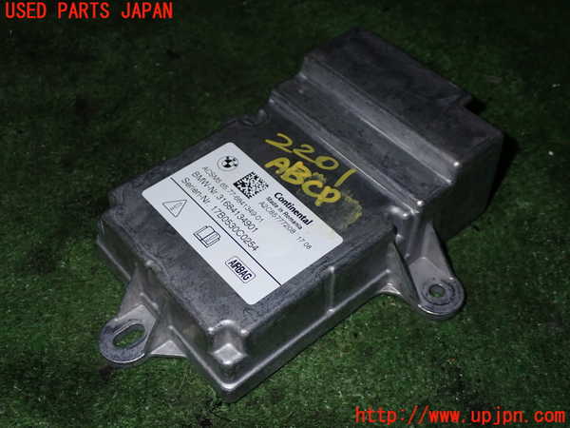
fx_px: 725
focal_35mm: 44
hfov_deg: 42.9
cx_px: 285
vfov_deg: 32.9
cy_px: 214
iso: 200
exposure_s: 1/40
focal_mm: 7.84
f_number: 9
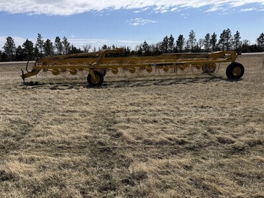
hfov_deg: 71.6
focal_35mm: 24
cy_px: 99
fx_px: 183
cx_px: 132
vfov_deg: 56.8
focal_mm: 6.76
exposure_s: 1/6711
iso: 80
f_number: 1.78
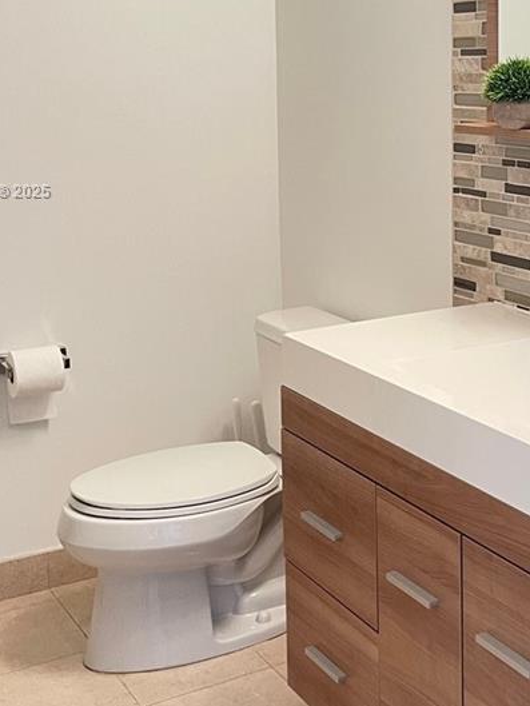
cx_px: 406
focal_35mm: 59
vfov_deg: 32.2
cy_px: 192
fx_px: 1204
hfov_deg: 24.5
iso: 320
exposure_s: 1/60
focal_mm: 5.1
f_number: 1.6
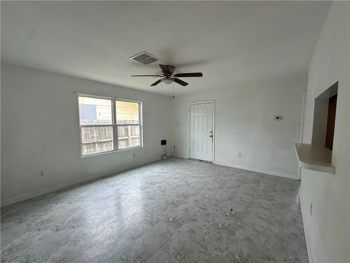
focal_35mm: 14
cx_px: 175
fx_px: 142
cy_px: 132
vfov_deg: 85.7
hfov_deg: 102.1
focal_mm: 2.22
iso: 40
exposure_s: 1/201
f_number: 2.2
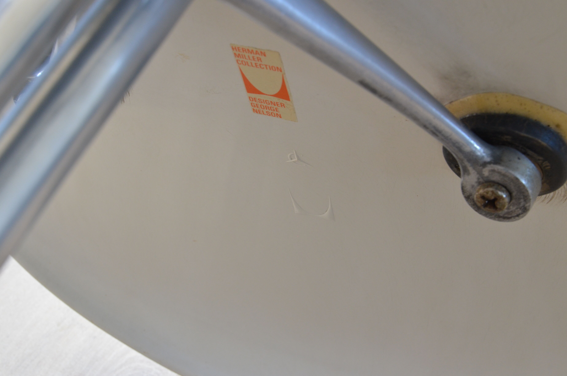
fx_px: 1179
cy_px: 188
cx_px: 284
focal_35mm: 75
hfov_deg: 27.0
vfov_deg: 18.1
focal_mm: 50
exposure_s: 1/10
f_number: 13
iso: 720
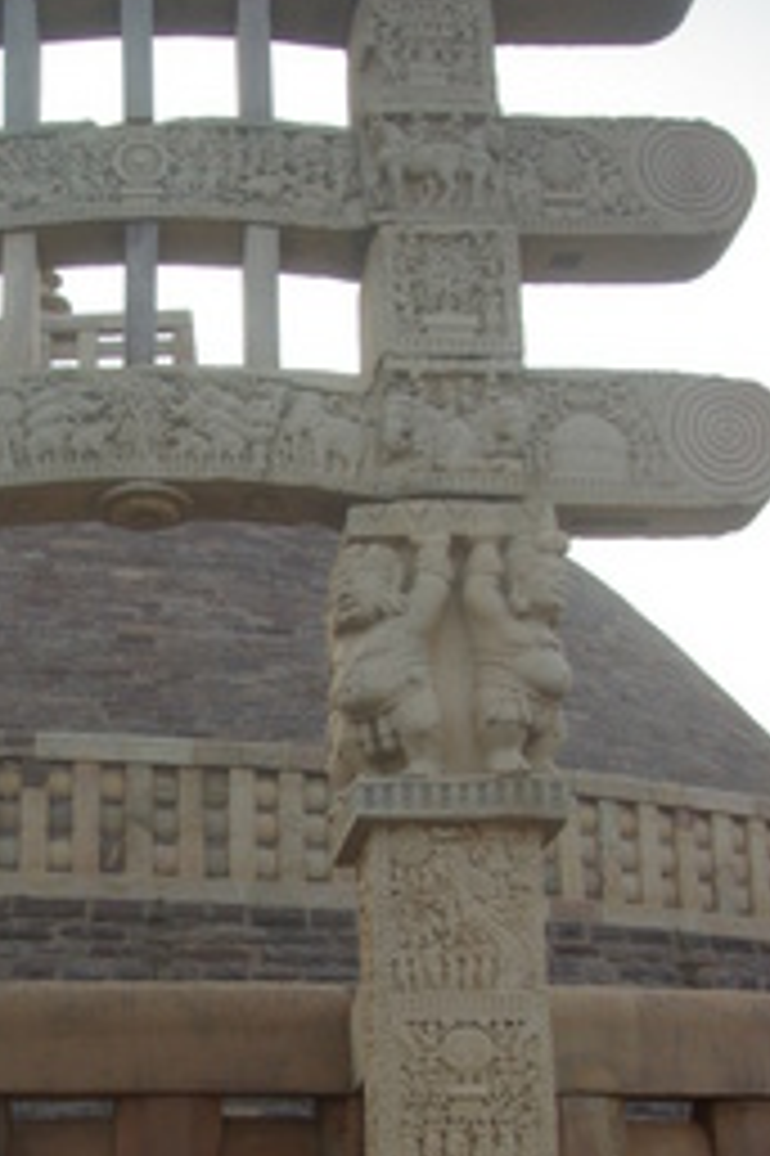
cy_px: 837
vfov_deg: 35.0
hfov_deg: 23.7
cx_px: 122
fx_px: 1799
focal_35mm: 56
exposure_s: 1/45
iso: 200
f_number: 4
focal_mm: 20
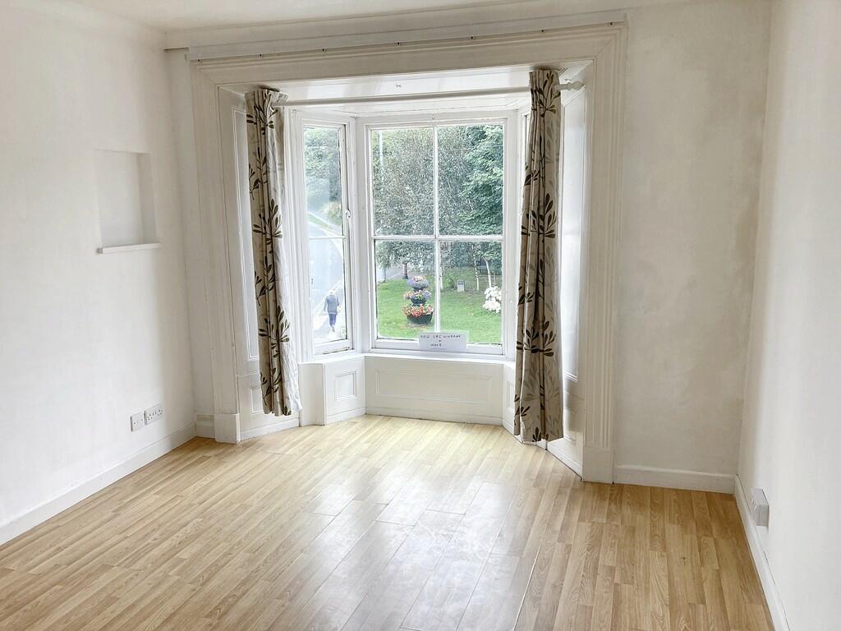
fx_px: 680
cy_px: 316
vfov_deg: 49.7
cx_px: 420
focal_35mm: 28
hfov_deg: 63.4
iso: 20
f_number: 1.8
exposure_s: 1/195
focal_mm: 4
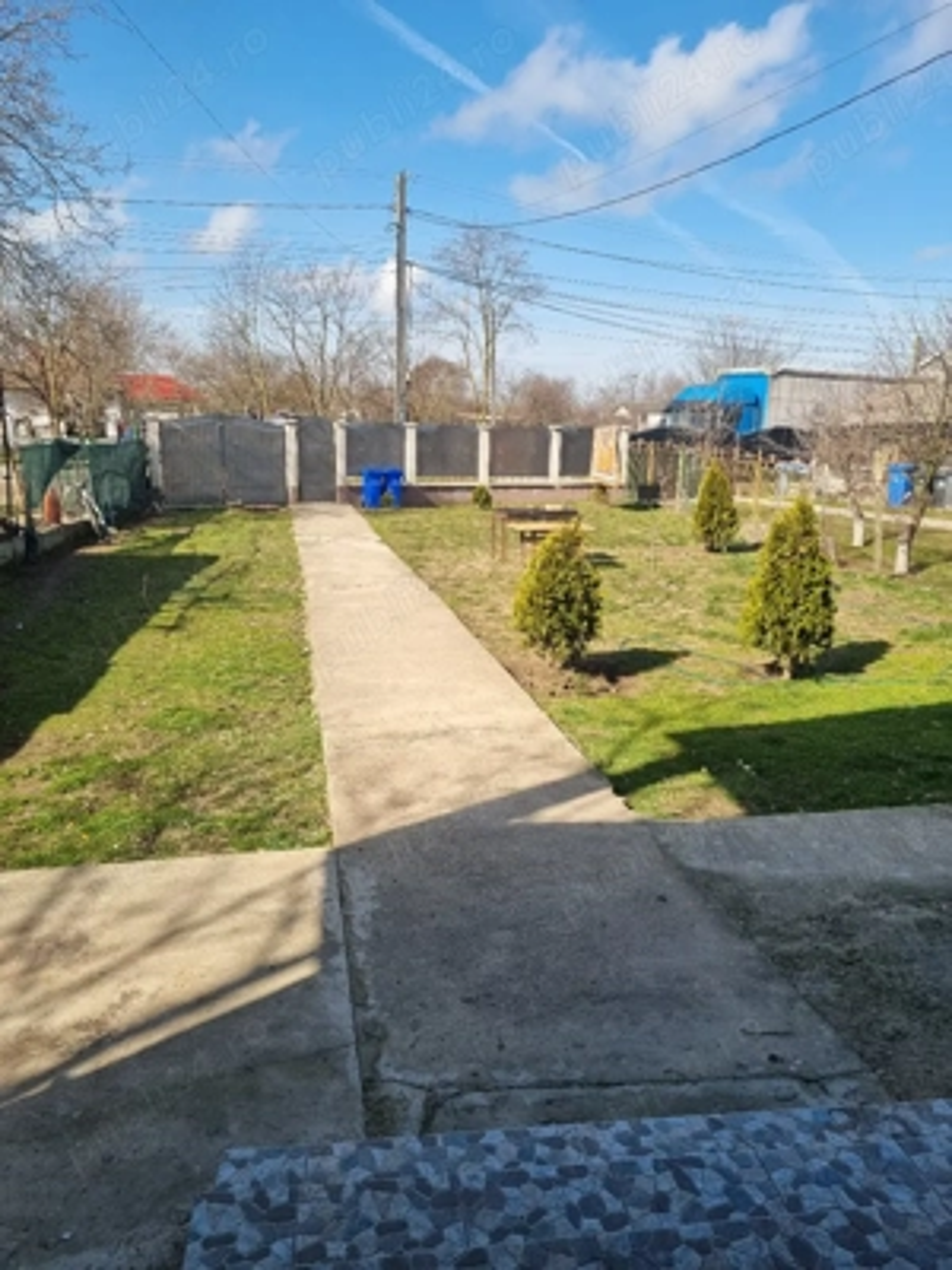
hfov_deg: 53.1
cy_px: 635
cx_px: 476
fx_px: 953
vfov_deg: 67.3
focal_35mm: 26
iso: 50
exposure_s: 1/2500
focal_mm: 5.4
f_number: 1.8
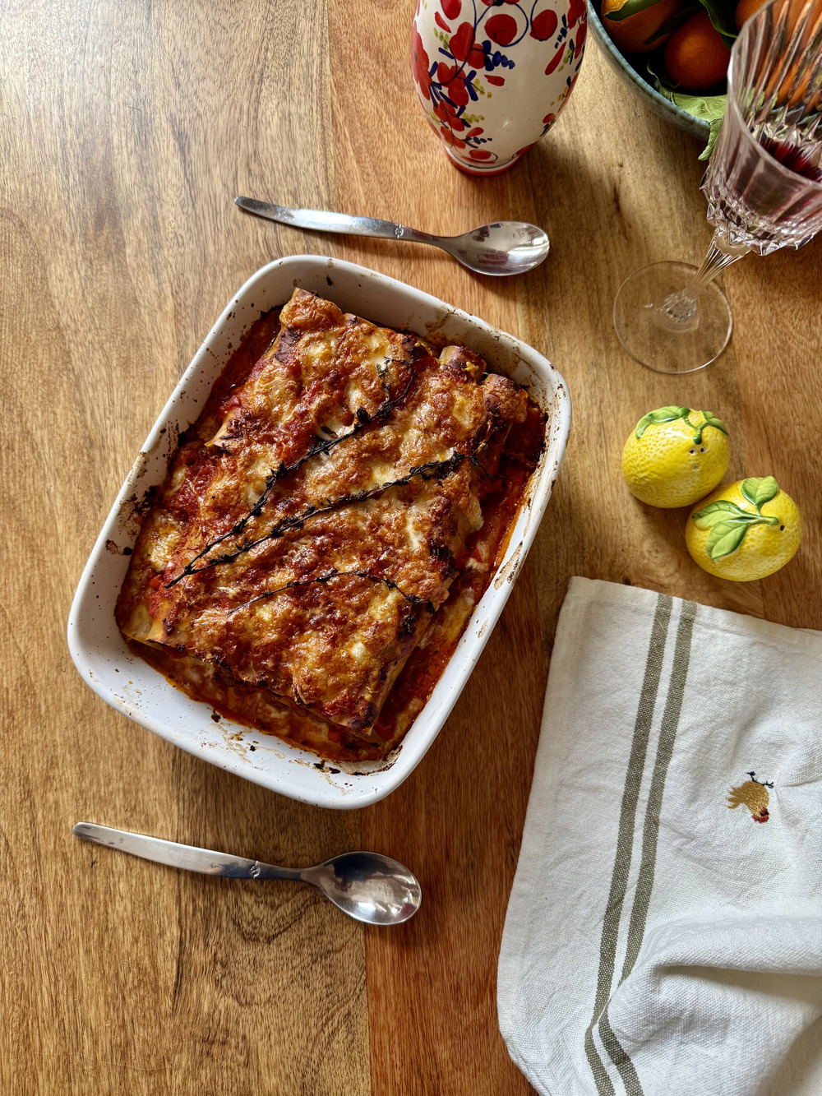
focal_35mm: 24
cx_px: 411
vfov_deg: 71.6
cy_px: 548
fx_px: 760
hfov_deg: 56.8
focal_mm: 6.76
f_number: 1.78
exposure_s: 1/121
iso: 125
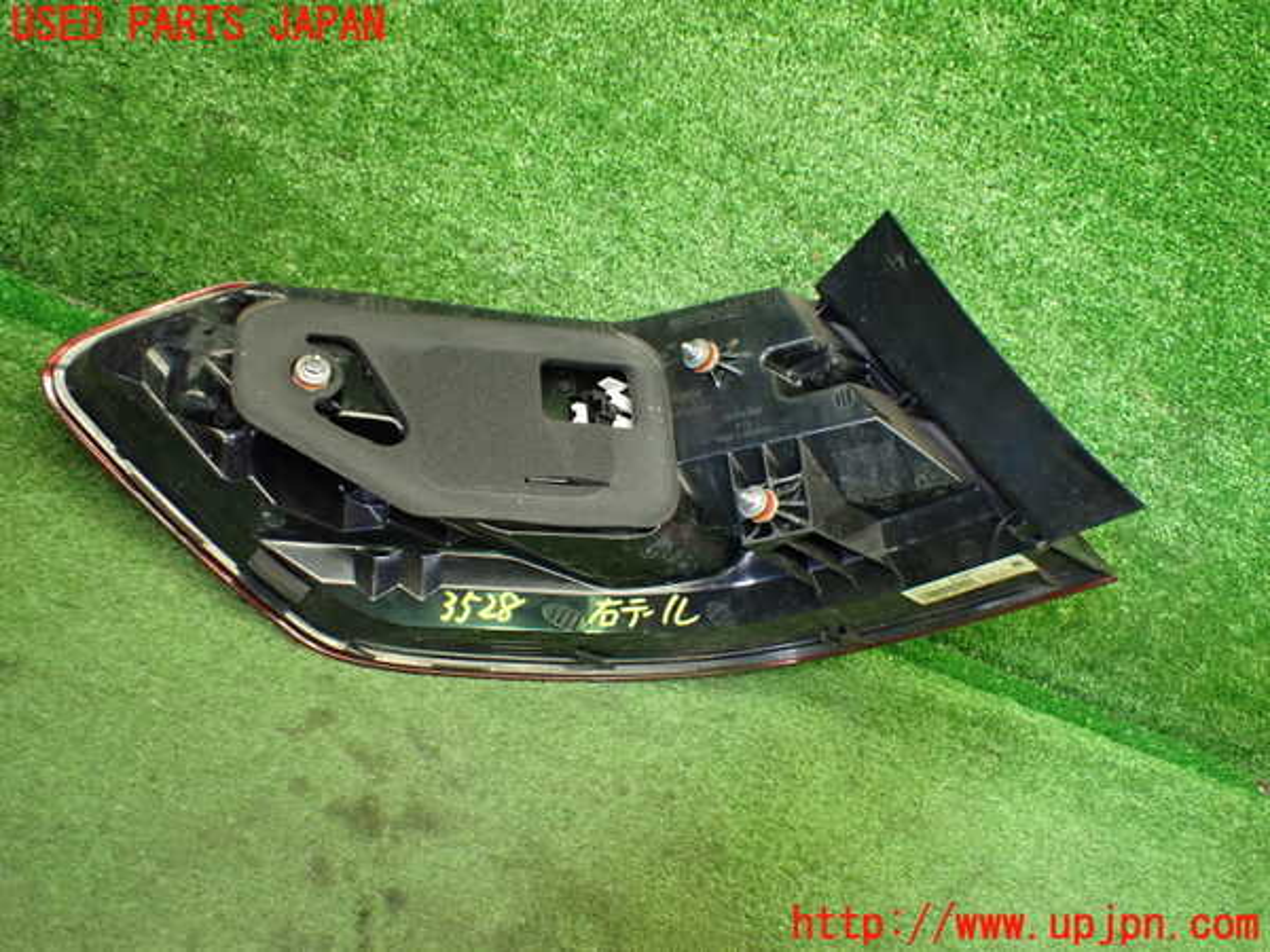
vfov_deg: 46.8
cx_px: 635
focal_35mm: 30
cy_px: 476
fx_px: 1101
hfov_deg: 60.0
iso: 800
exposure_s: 1/100
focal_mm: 5.4
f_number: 2.3
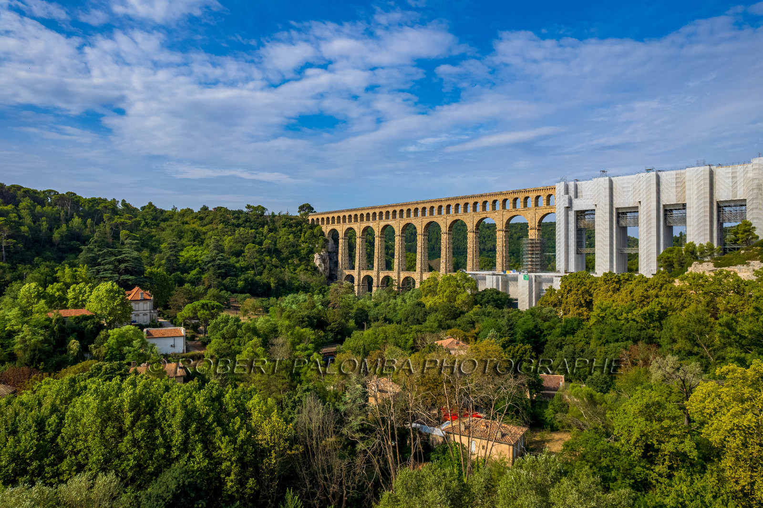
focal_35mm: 22
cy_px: 254
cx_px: 382
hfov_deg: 78.6
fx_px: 466
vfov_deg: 57.2
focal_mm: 8.4
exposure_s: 1/3200
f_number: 2.8
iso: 100
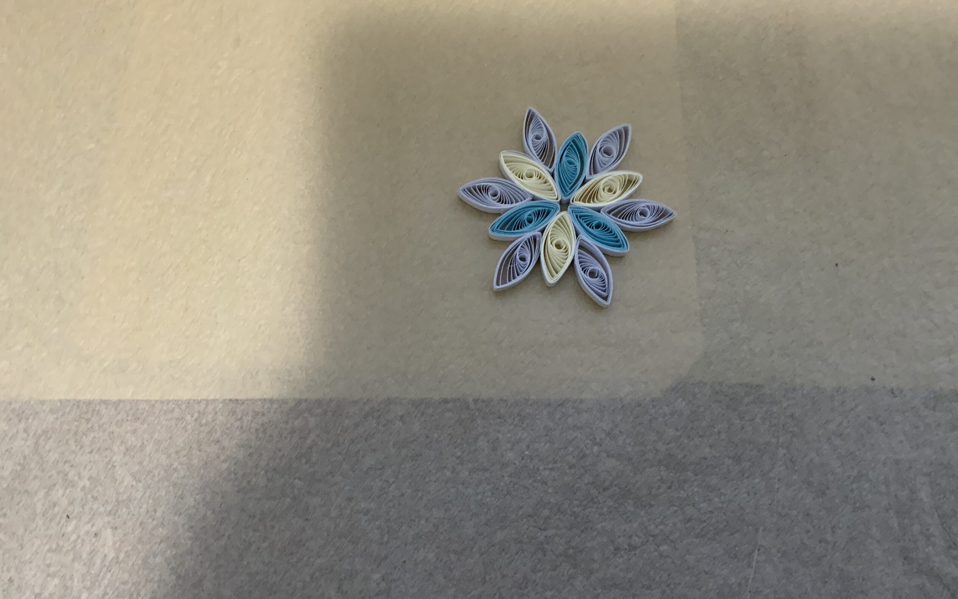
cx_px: 481
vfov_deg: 40.5
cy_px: 254
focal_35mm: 31
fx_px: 809
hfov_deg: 61.2
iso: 200
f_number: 1.8
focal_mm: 3
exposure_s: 1/60
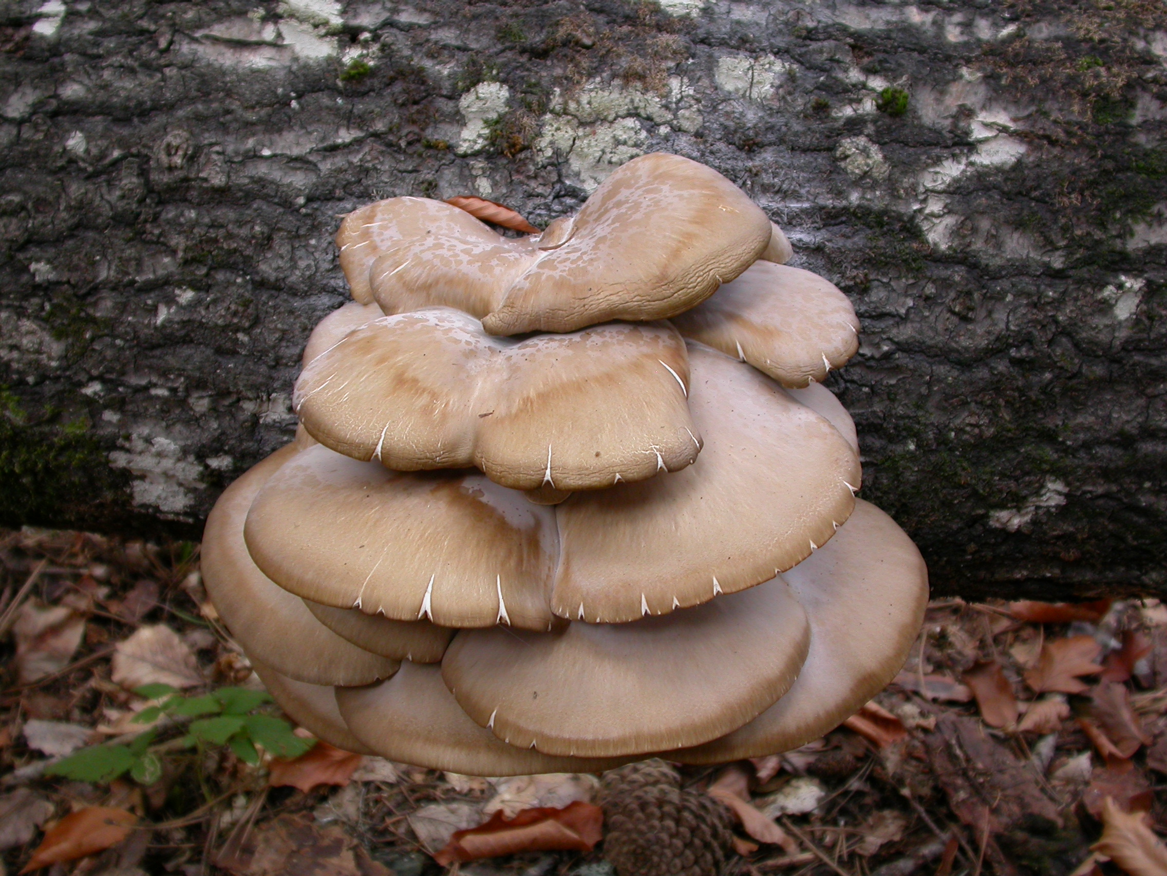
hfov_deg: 43.9
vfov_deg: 33.6
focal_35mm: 43
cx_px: 584
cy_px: 438
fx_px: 1450
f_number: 3.1
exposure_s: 1/36.7
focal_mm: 8.9
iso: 100
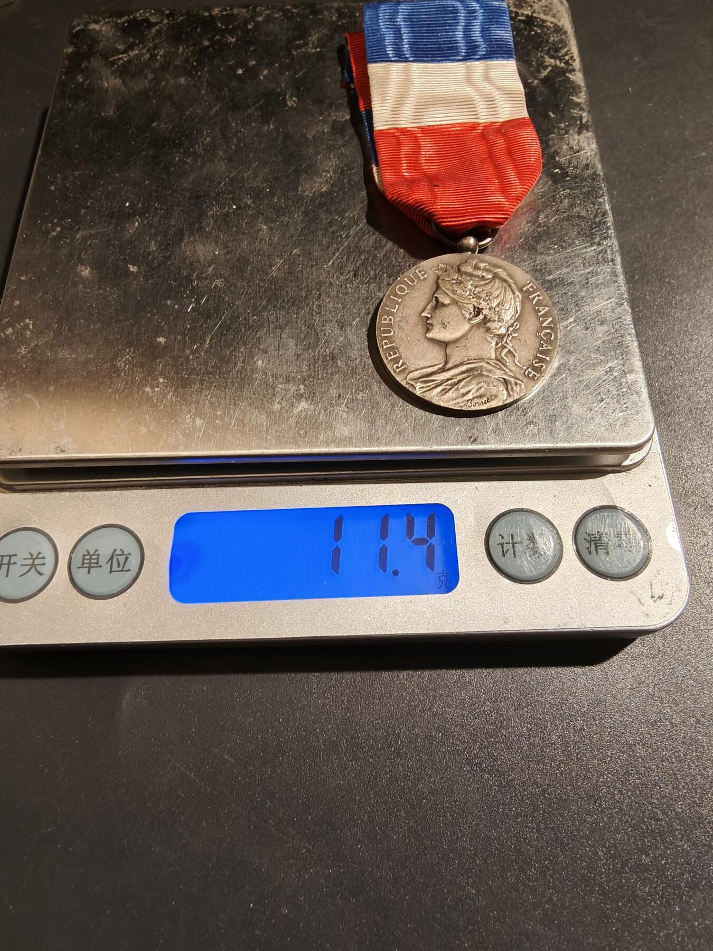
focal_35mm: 23
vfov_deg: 73.9
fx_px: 632
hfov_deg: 58.9
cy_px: 476
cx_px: 356
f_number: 2
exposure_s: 1/50
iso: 160
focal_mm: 2.32
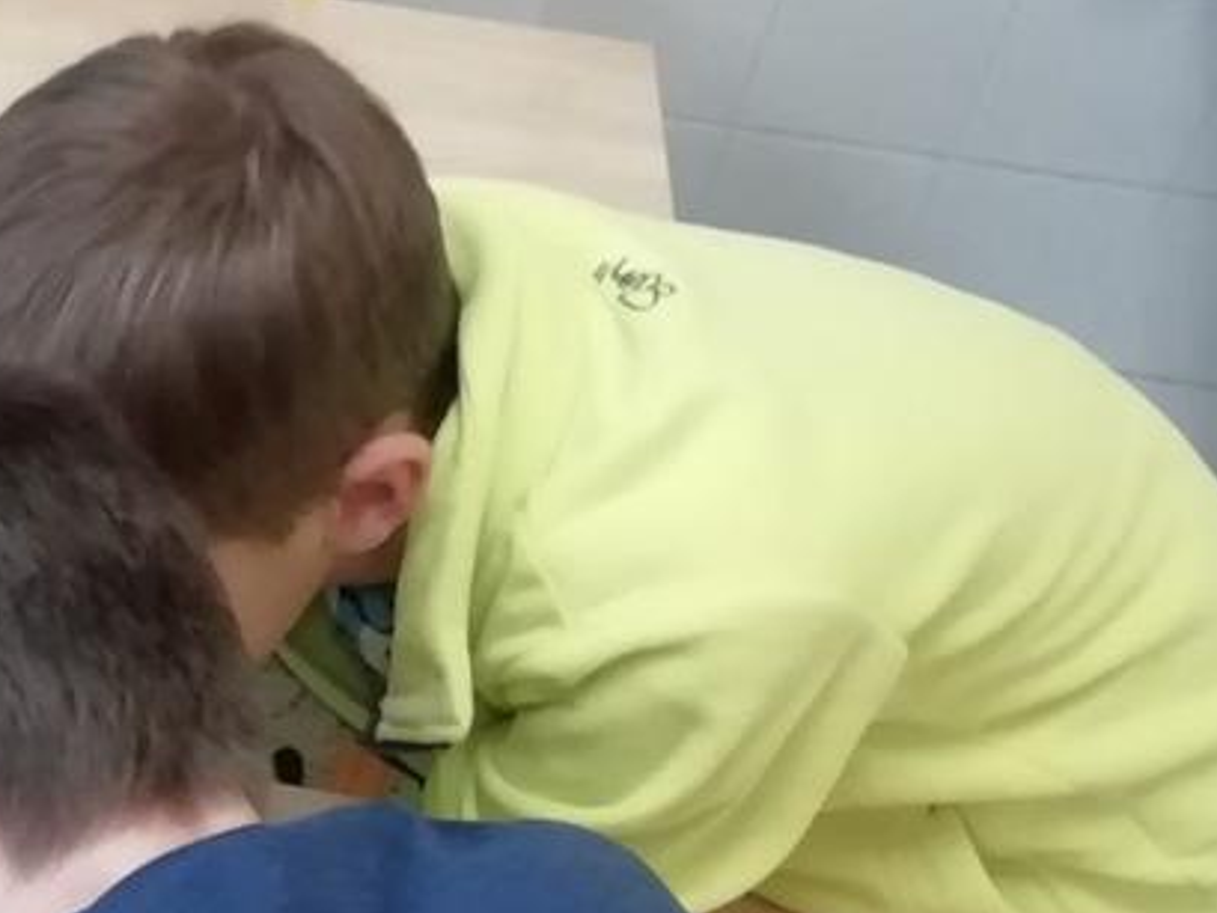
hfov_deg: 20.0
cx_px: -577
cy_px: 815
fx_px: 2989
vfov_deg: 17.1
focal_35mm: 85
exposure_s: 1/33.3
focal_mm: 3.46
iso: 320
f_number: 2.2
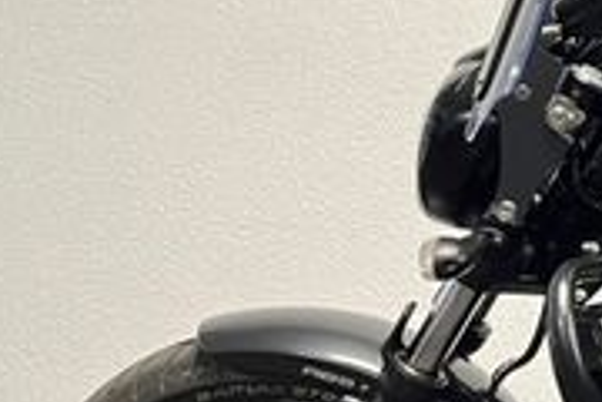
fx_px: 1605
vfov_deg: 14.2
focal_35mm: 96
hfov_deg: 17.6
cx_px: 1047
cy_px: 295
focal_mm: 5.1
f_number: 1.6
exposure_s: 1/33
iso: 400
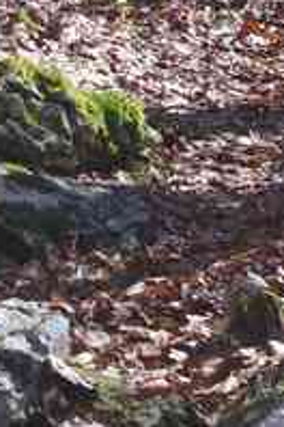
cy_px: -350
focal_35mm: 265
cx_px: -103
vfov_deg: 7.5
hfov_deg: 5.2
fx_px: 3130
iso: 200
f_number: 7.1
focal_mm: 35
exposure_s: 1/60
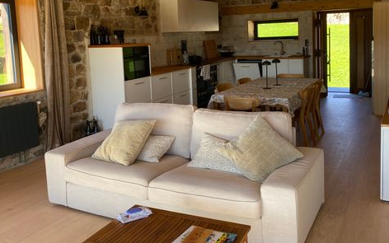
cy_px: 73
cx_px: 219
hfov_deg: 55.2
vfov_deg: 35.8
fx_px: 371
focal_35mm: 35
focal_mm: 4.25
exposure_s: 1/122
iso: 32
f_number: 1.8
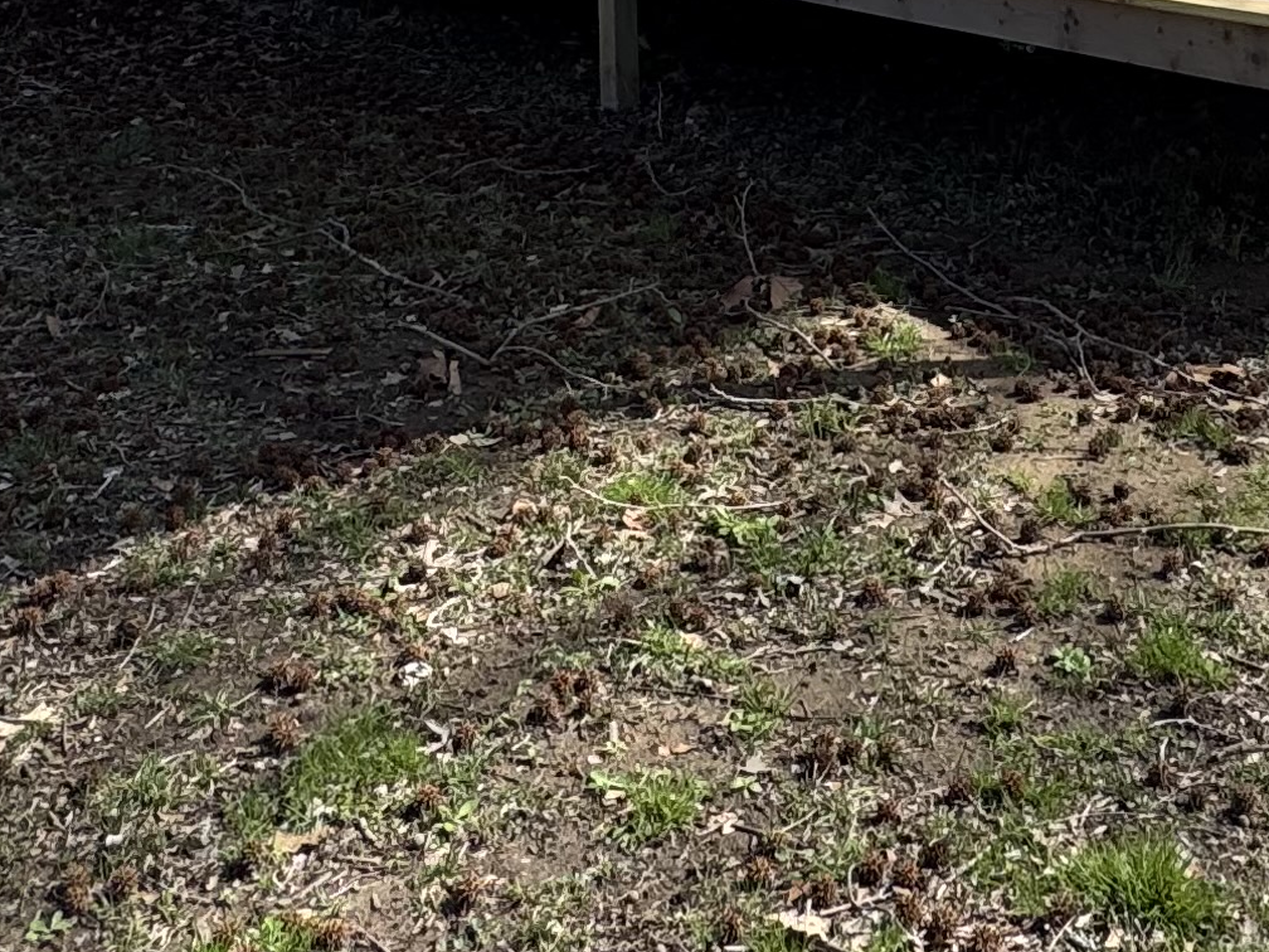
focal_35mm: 56
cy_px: -439
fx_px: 2053
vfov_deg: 22.0
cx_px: 963
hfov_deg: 33.6
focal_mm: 2.22
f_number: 2.2
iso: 50
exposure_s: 1/582
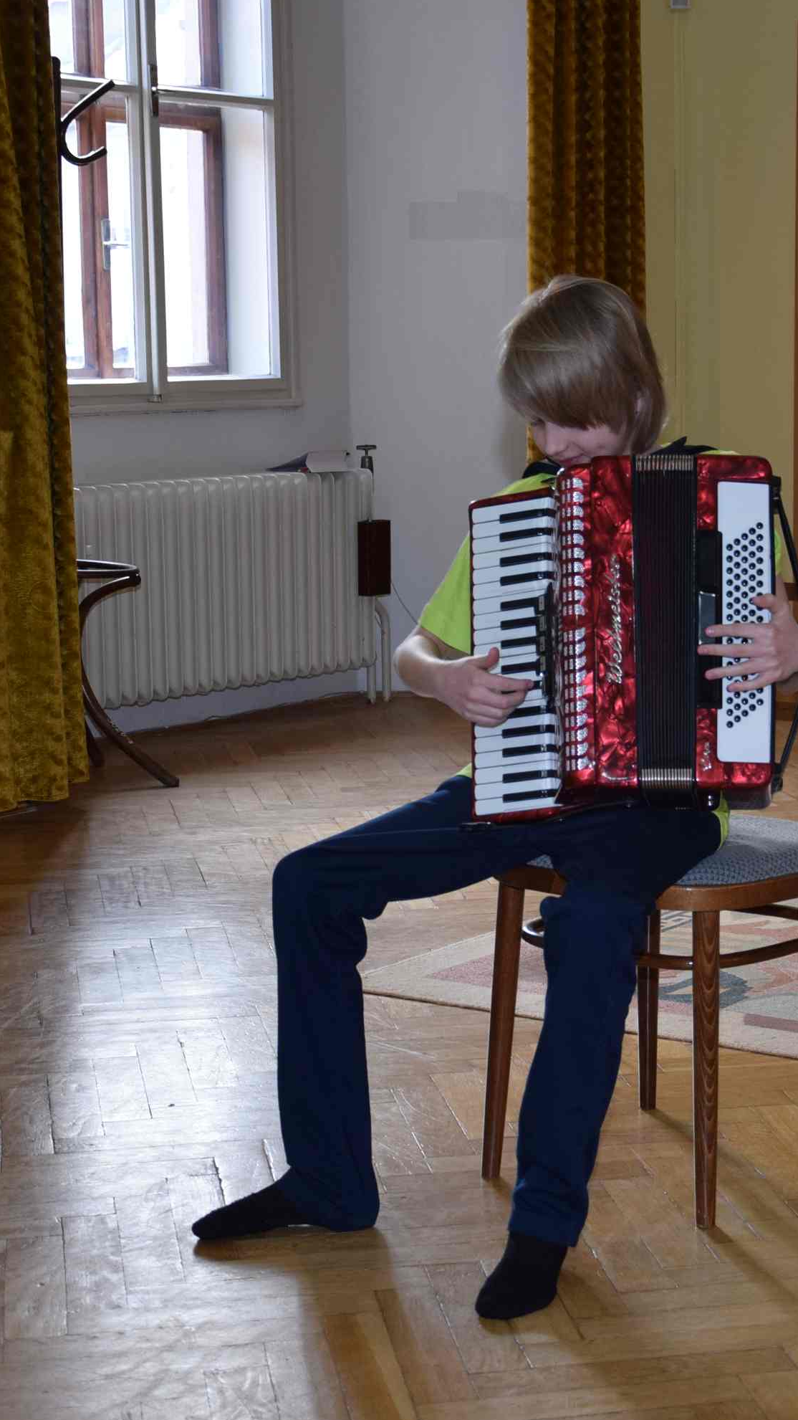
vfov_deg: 27.9
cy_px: 714
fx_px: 2860
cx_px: 565
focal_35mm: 76
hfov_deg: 15.8
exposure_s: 1/100
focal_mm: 32
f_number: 4.2
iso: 400
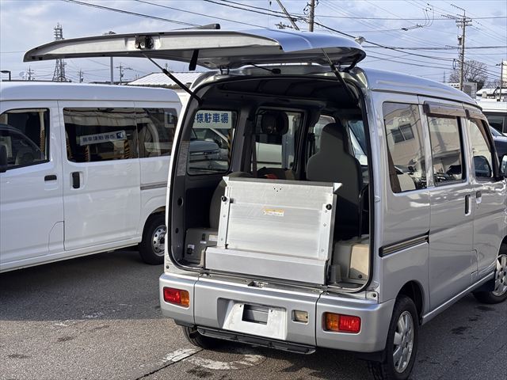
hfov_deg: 36.8
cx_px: 254
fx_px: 762
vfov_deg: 28.0
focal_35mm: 52
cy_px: 190
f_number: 1.6
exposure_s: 1/1667
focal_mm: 5.96
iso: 32
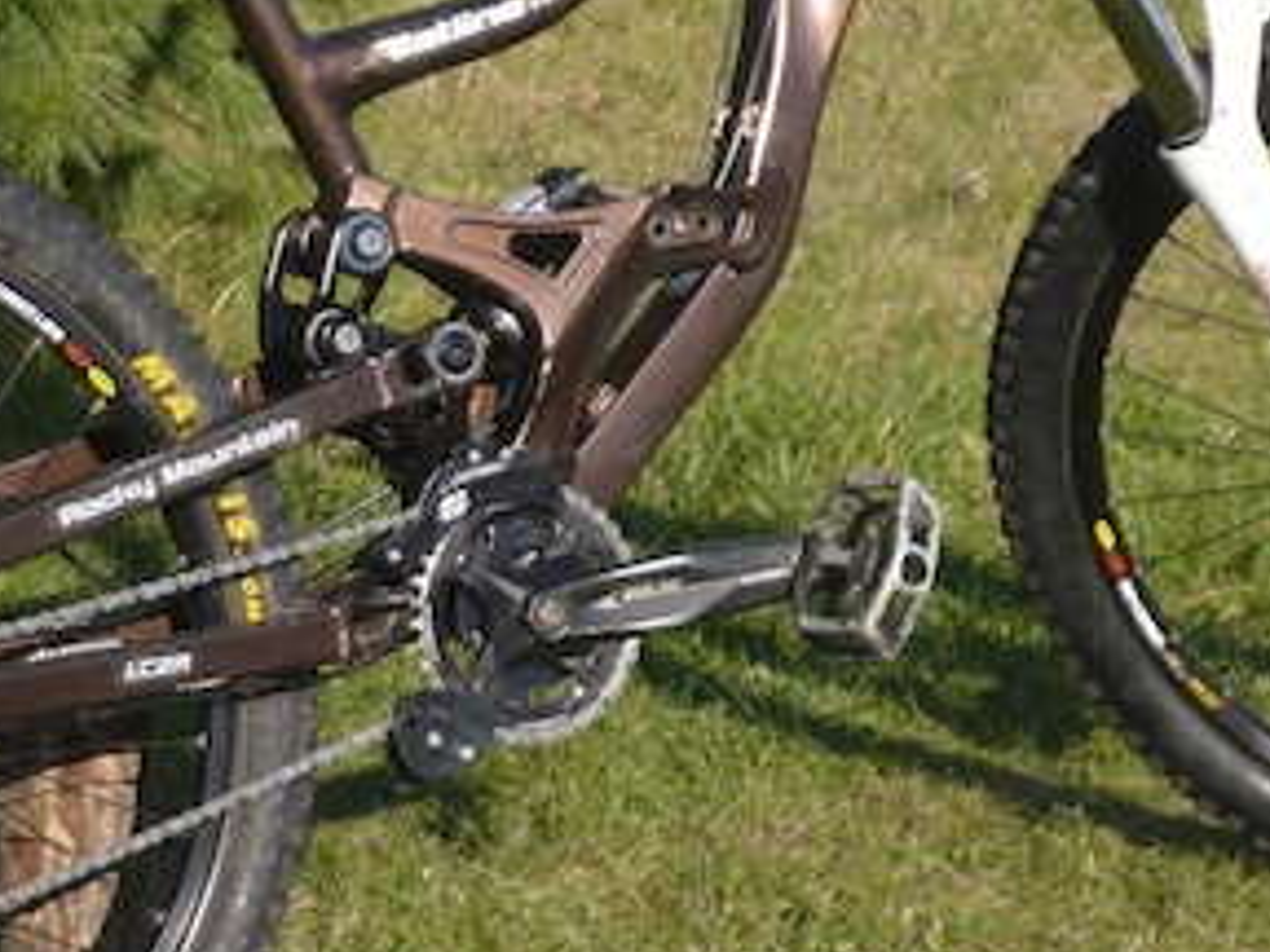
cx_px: 529
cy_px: 220
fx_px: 6420
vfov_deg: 8.5
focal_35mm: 175
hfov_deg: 11.3
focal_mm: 10.3
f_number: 4
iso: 80
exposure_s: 1/500
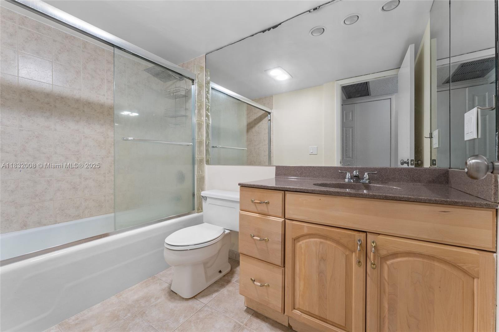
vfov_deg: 81.2
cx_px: 250
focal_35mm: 14
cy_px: 166
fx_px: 194
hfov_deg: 104.3
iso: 800
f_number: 9
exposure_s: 1/6
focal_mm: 14
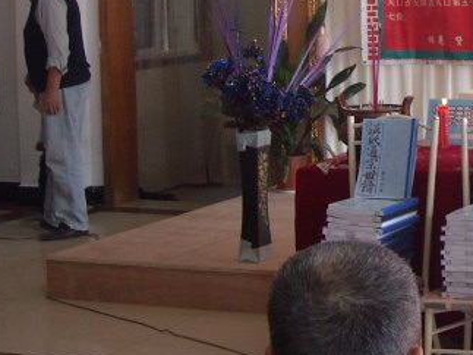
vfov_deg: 13.2
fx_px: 1516
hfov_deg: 16.3
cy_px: 9
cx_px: 687
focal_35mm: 111
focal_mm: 5.7
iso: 87
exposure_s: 1/60
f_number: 2.8
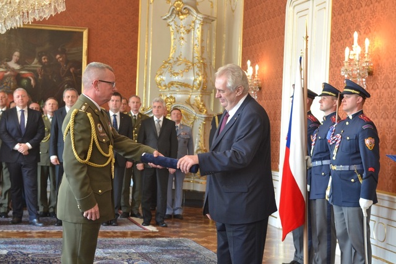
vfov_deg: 16.5
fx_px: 907
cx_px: 198
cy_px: 132
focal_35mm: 82
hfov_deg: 24.6
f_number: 4.5
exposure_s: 1/80
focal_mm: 55
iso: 800
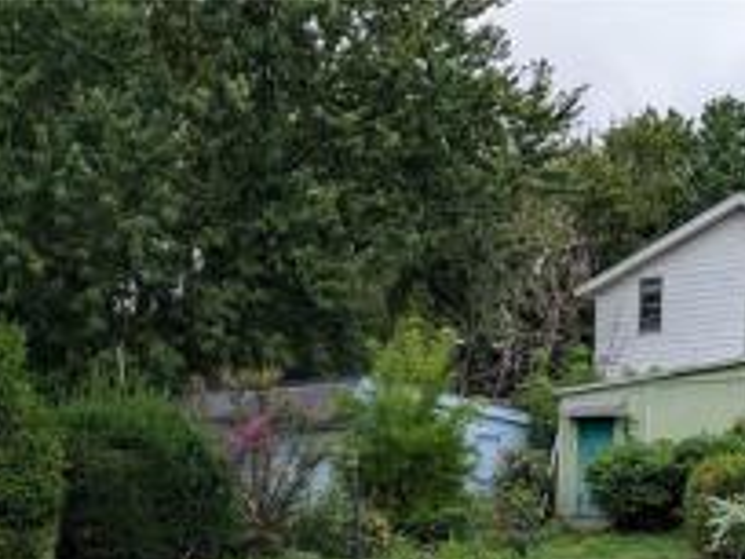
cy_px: 544
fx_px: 1012
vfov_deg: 29.1
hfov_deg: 40.4
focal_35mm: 47
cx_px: 402
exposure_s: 1/341
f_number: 1.68
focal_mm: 6.9
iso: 21
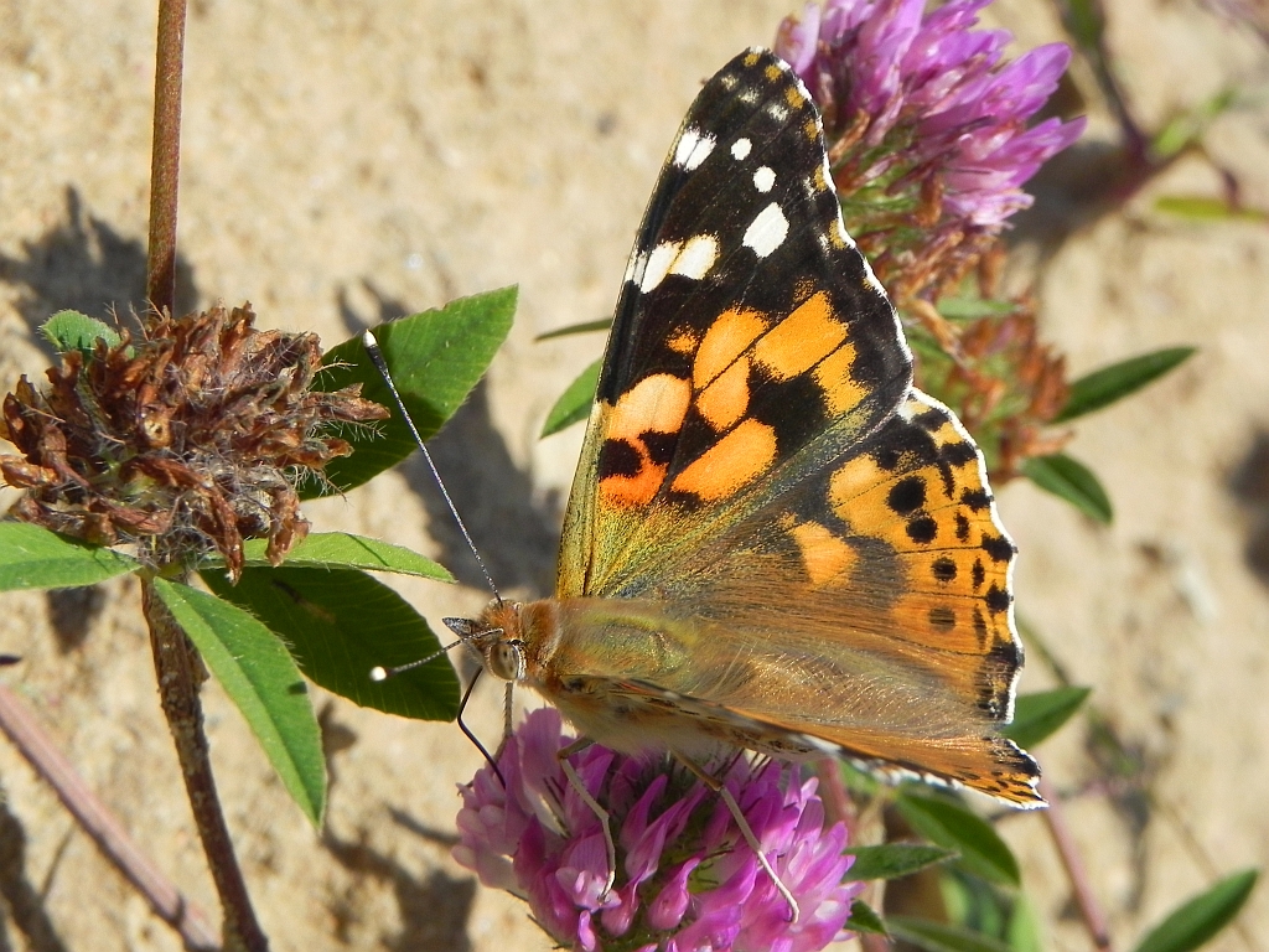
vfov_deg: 15.6
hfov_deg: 20.7
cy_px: 476
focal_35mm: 95
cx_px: 634
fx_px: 3483
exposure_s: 1/587
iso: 160
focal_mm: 16.9
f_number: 6.3
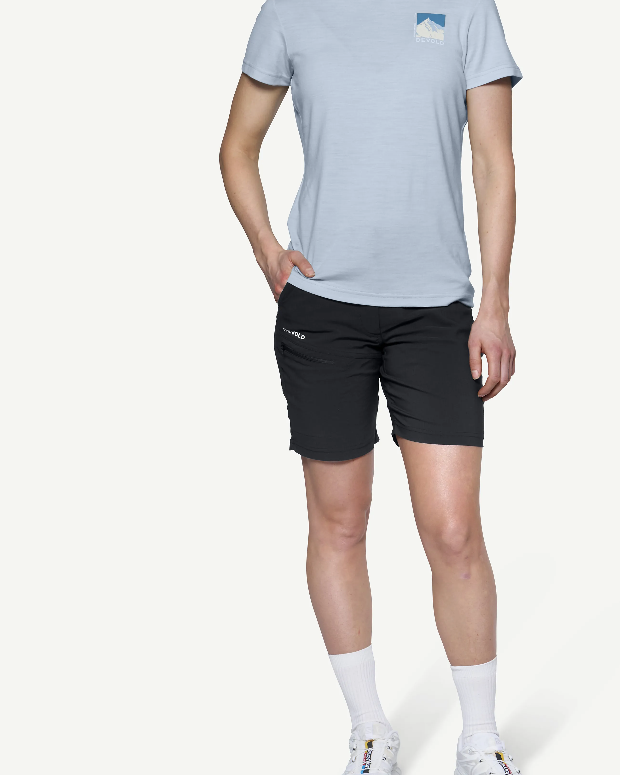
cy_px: 312
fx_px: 2684
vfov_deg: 16.4
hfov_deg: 13.2
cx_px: 420
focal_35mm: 117
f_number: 7.1
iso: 160
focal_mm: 70
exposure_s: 1/160
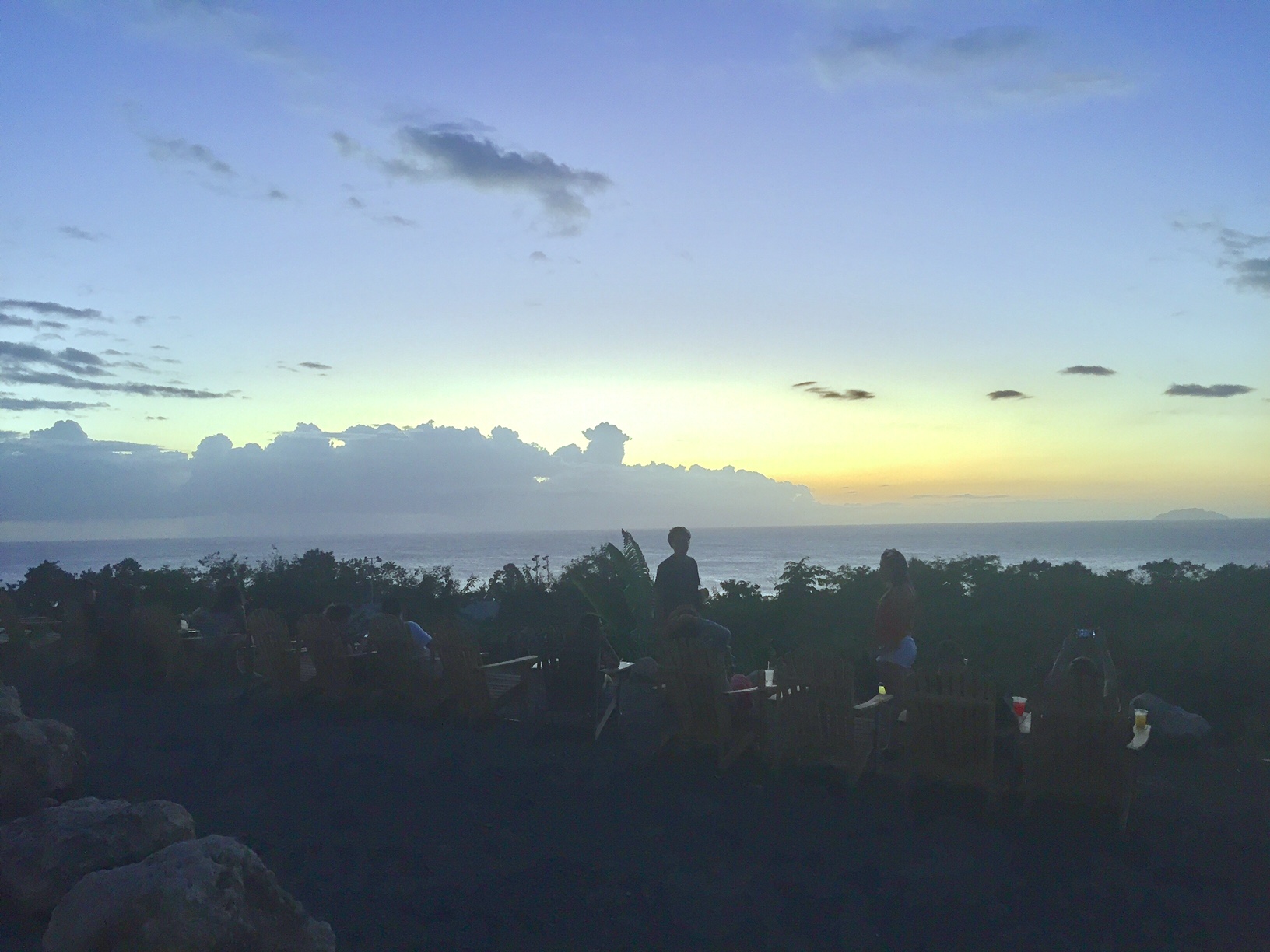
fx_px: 1064
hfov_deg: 61.7
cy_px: 476
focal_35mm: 29
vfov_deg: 48.2
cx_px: 635
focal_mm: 4.15
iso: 80
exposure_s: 1/30
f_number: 2.2
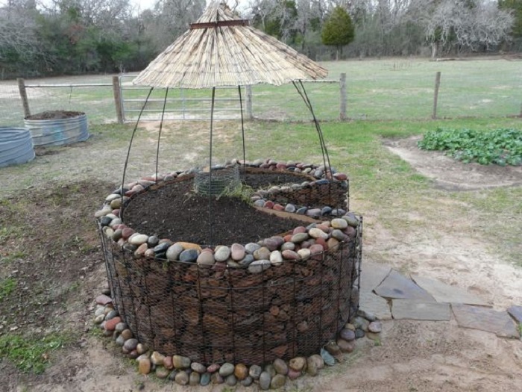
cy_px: 196
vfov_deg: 49.7
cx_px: 261
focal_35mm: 28
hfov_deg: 63.4
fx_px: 422
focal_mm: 4.6
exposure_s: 1/125
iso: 100
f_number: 4
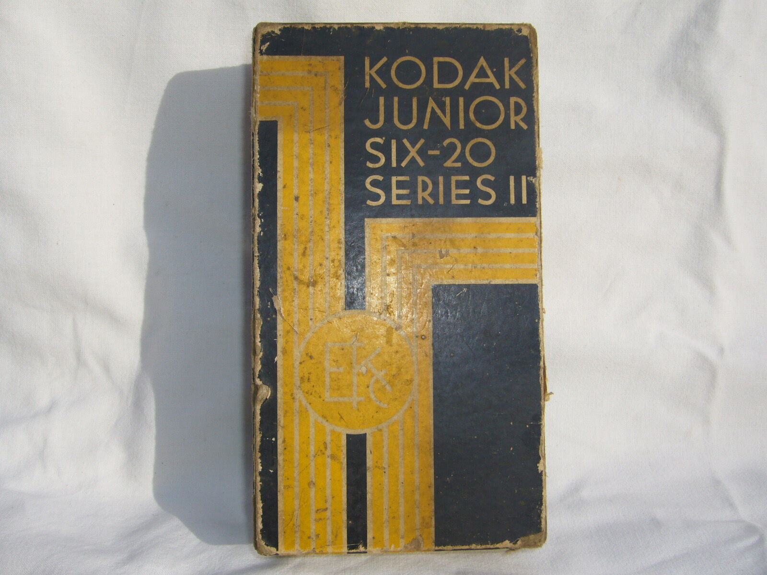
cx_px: 384
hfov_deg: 52.6
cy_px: 288
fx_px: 776
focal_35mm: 35
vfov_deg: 40.7
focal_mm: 5.8
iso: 80
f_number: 5.6
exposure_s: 1/800
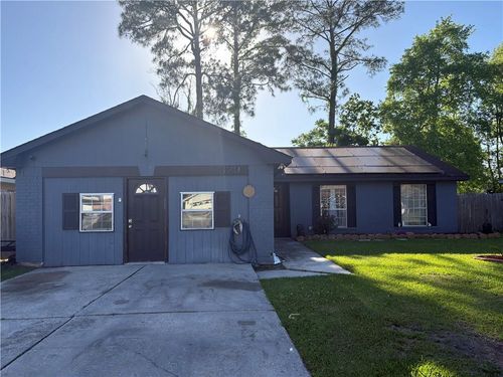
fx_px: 378
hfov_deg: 67.3
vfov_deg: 53.1
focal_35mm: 26
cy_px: 188
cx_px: 252
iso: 64
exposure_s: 1/2639
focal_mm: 5.96
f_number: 1.6
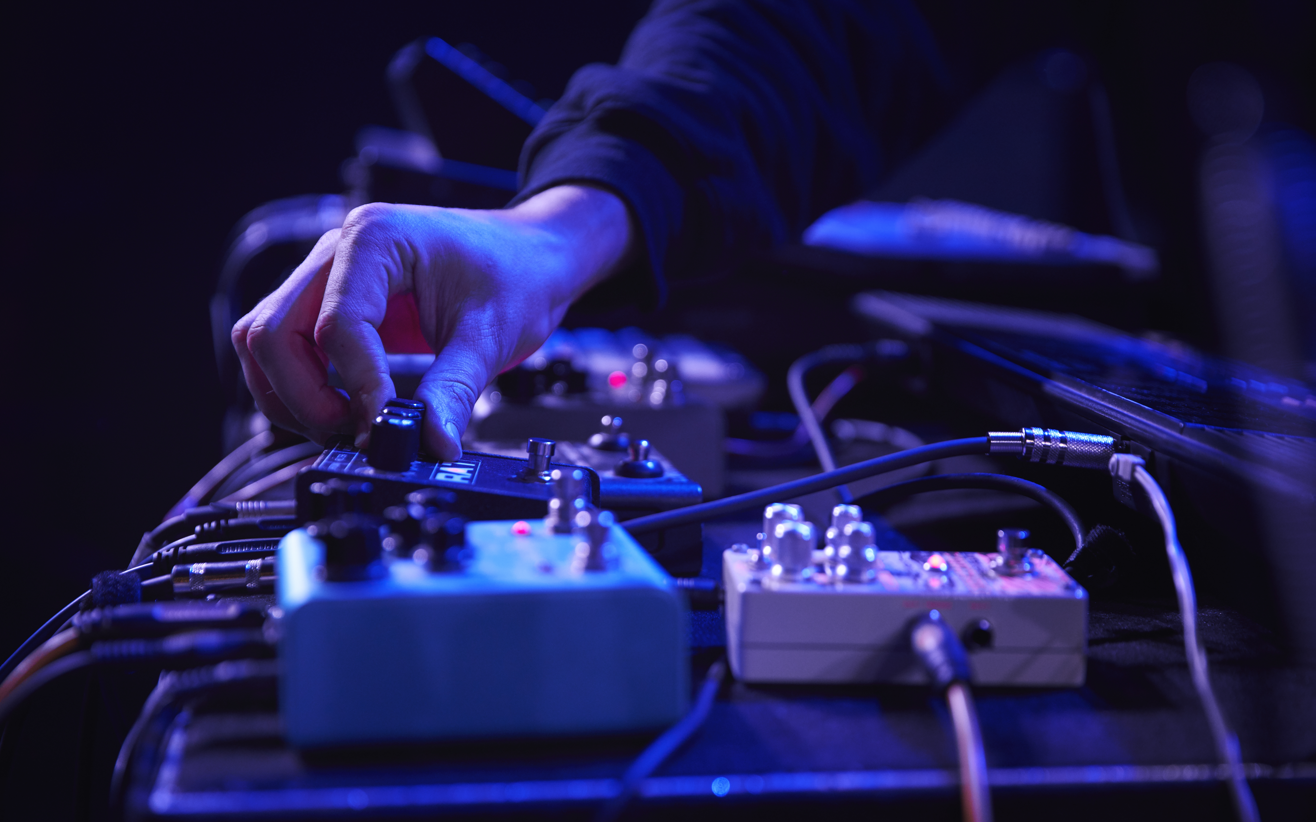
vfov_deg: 18.1
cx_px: 658
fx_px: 2582
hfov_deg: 28.6
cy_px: 398
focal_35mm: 72
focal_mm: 70
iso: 1600
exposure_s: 1/320
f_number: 2.8
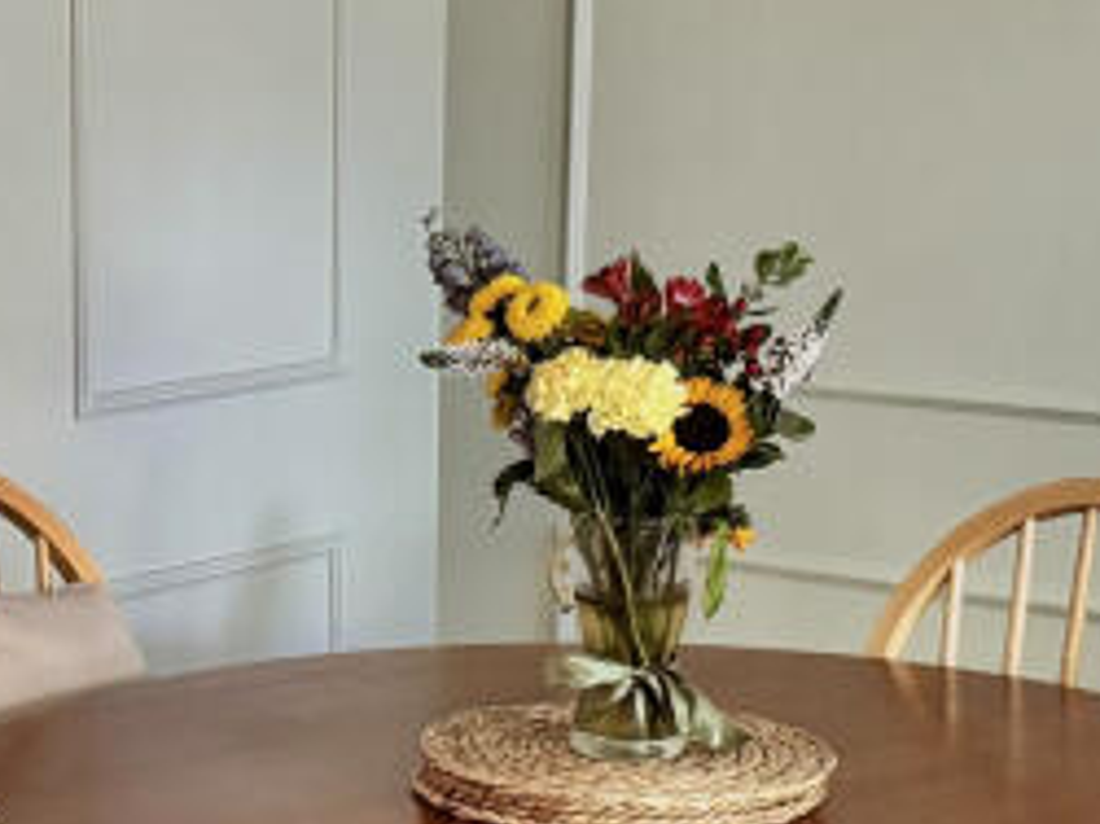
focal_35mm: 98
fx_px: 3113
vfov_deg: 15.0
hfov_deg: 19.9
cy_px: 618
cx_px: 289
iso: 800
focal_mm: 6.76
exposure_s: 1/50
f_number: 1.78
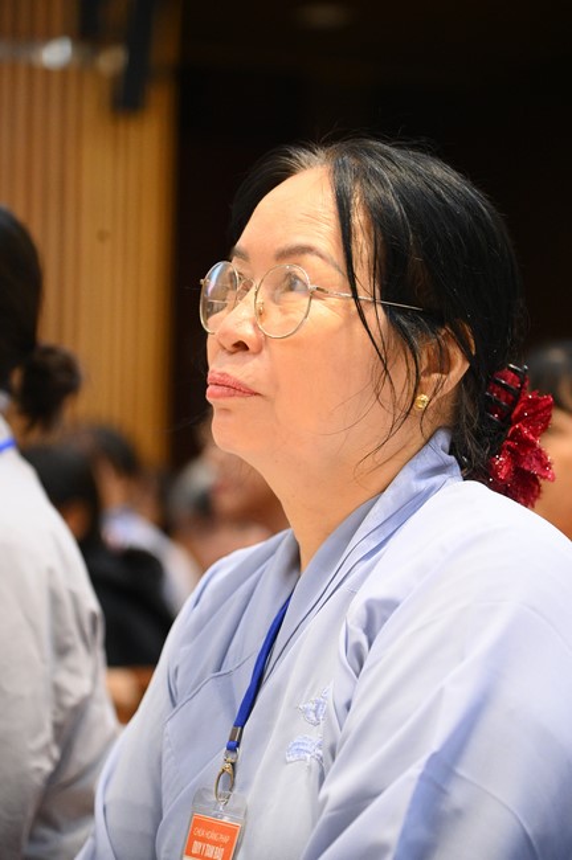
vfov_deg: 17.1
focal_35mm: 120
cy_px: 430
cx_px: 286
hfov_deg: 11.4
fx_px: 2866
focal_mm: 120
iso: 6400
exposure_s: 1/160
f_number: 4
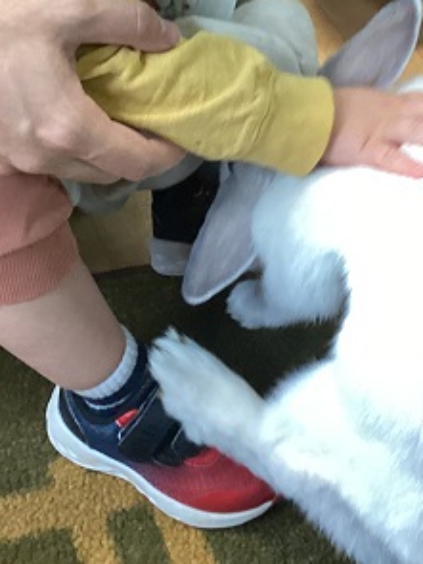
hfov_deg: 21.0
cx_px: 264
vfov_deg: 26.8
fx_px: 1141
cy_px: 48
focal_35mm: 70
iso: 250
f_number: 2.4
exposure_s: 1/60
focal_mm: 3.3
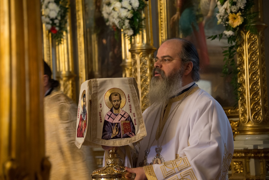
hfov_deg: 16.8
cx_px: 134
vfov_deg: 11.2
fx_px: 912
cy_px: 90
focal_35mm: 122
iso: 3200
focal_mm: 122
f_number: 5.6
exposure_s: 1/30
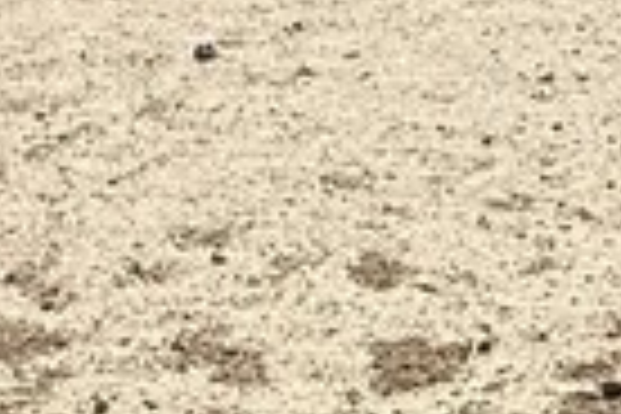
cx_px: 432
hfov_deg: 18.8
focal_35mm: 108
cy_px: -90
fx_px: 1863
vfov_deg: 12.4
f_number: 2.2
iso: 64
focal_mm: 2.22
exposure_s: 1/1745
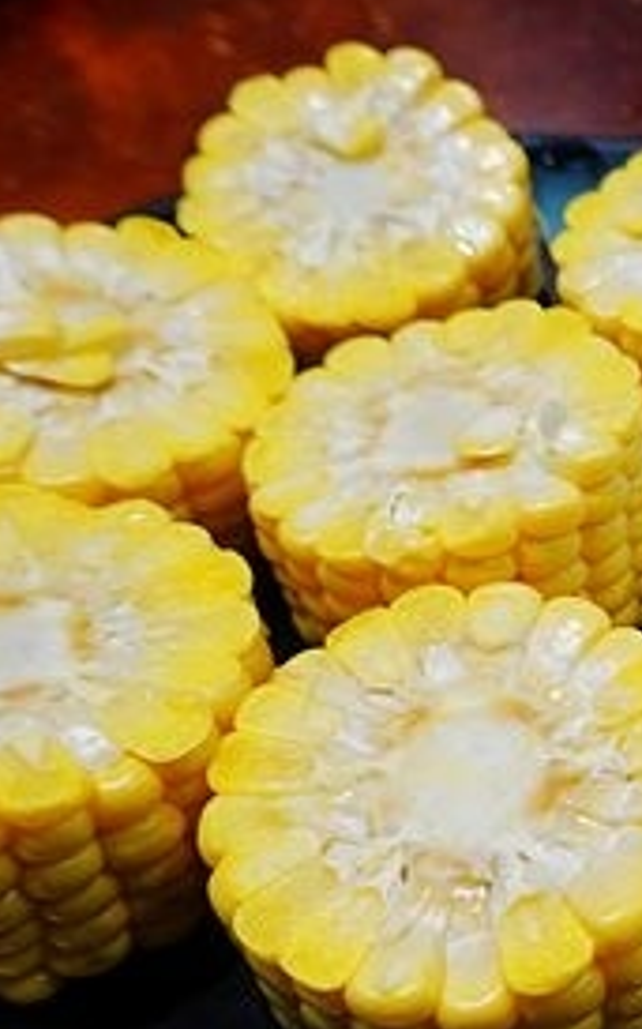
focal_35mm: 58
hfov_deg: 20.1
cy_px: 708
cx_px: 886
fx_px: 1625
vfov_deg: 34.7
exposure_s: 1/30
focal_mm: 9
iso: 250
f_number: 2.8
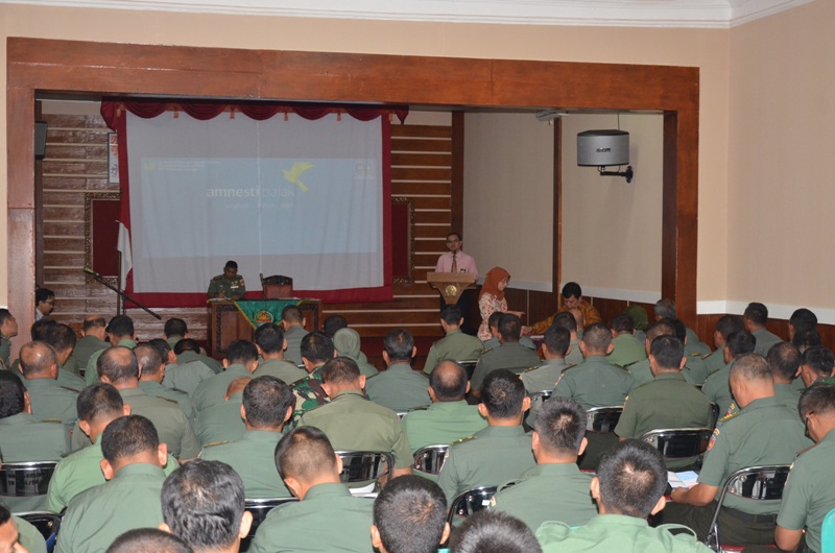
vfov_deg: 26.4
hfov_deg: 39.0
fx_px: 1181
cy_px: 276
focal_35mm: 51
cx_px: 418
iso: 1600
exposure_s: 1/100
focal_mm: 34
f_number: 5.6
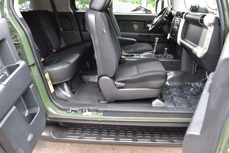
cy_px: 76
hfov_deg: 62.0
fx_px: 191
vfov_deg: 43.6
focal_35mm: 30
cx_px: 114
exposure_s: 1/40
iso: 400
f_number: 7.1
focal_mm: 20
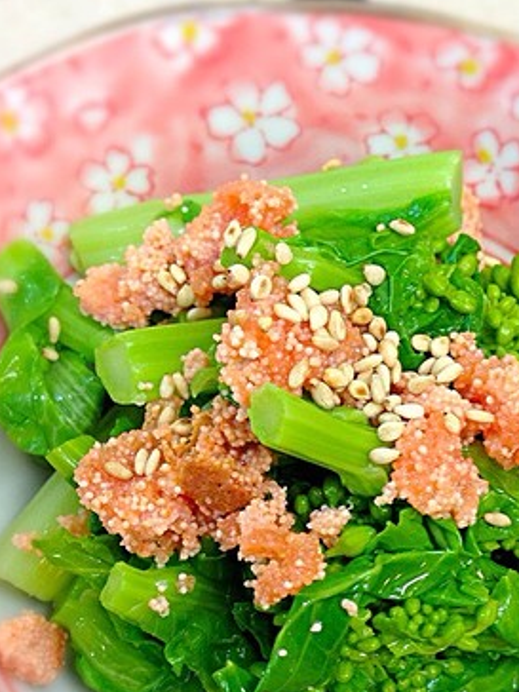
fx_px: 1159
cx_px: 346
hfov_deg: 25.1
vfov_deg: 33.0
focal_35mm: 58
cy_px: 454
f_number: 2.4
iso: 125
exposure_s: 1/20
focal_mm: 4.12
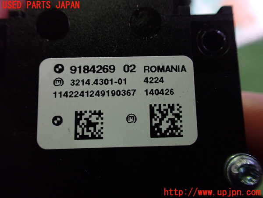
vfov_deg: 46.8
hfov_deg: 60.0
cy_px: 99
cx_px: 132
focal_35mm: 30
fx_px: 228
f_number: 2.3
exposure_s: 1/125
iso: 640
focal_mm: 5.4
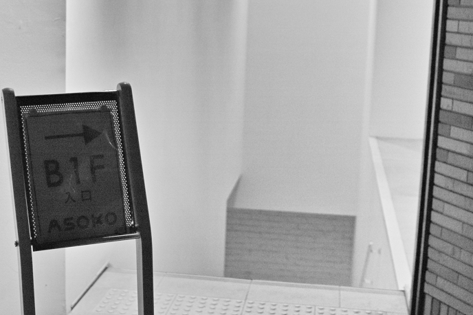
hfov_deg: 32.9
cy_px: 125
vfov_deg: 22.2
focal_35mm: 61
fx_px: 801
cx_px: 212
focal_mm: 24.2
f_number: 2.8
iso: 800
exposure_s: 1/800
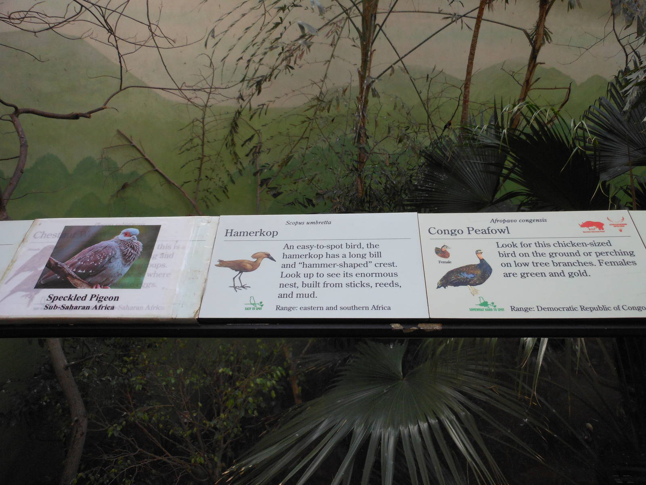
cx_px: 323
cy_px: 242
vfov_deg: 49.7
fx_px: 523
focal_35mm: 28
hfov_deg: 63.4
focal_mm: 5
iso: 200
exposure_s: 1/125
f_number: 3.7
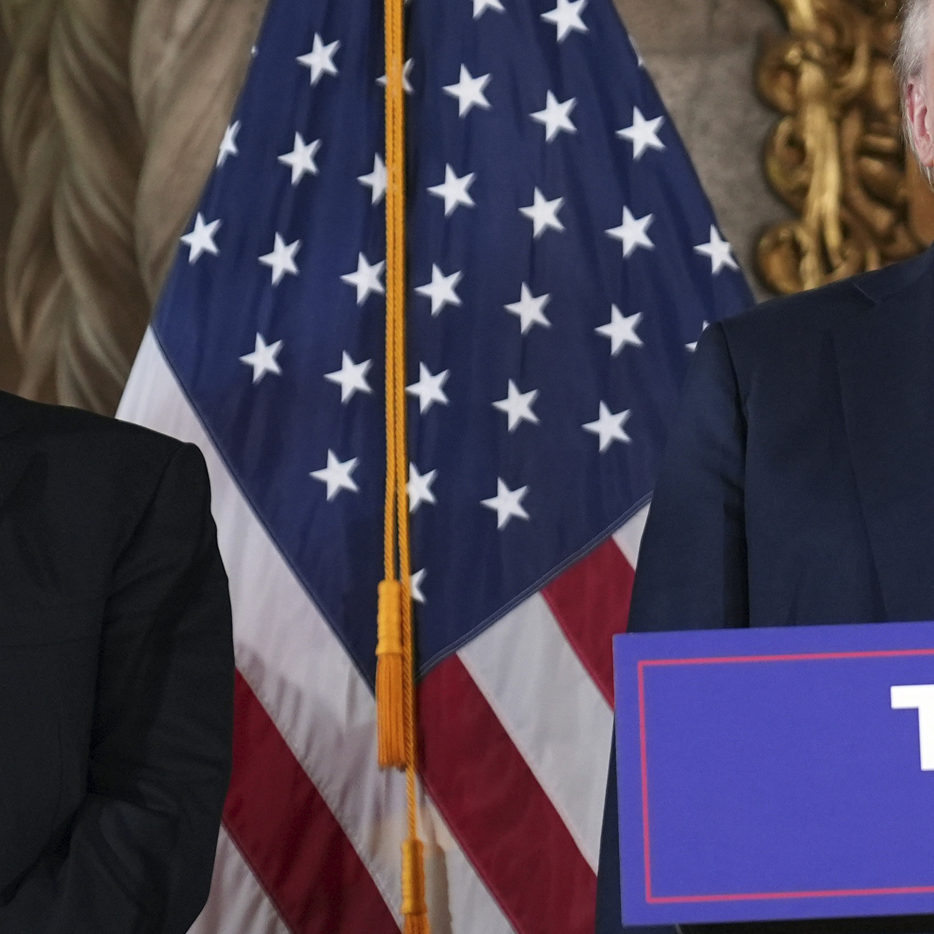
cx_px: 1010
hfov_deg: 10.4
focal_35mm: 166
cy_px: 760
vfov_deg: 10.5
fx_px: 5067
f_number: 2.8
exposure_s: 1/400
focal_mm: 53
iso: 2000
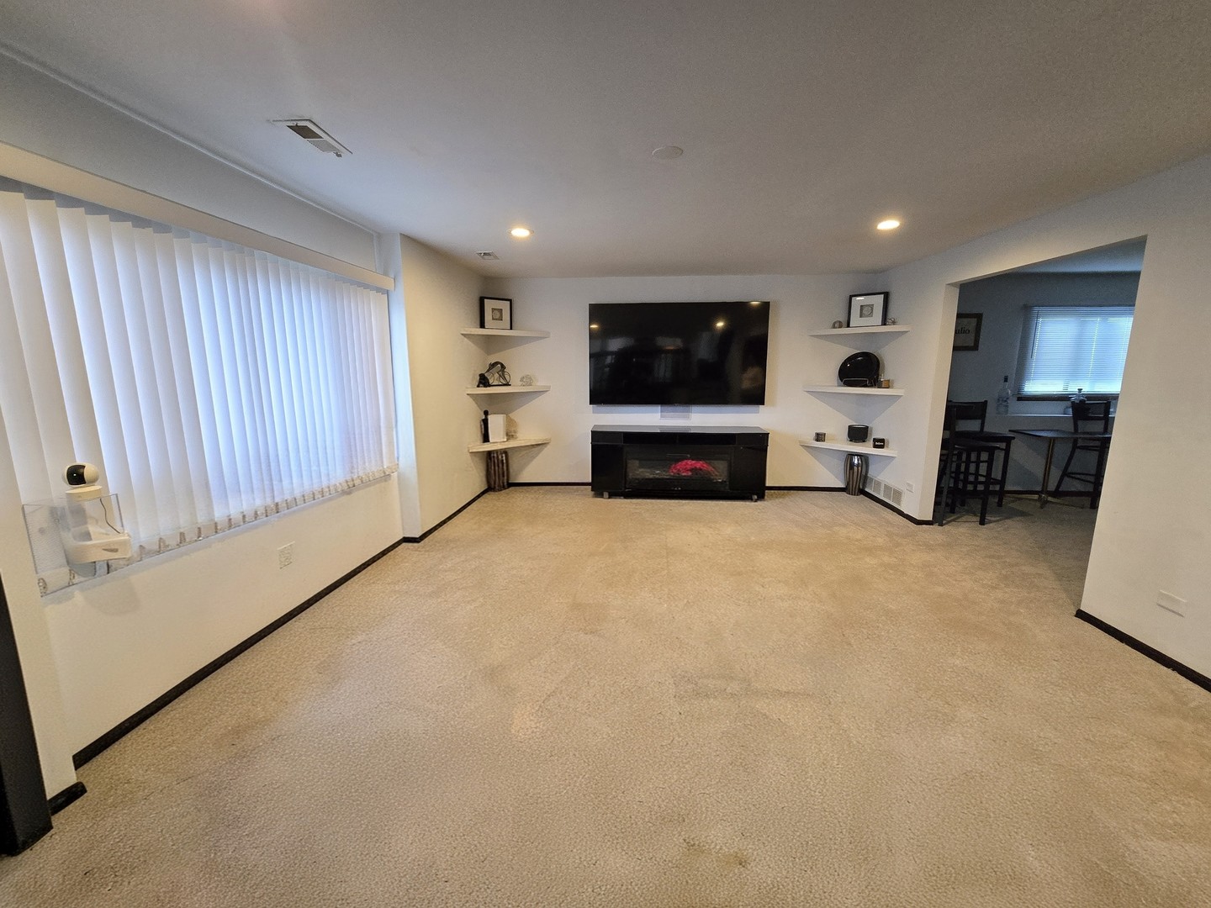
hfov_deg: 106.2
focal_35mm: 13
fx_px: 455
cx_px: 606
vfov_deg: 89.9
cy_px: 454
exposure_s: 1/60
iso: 1000
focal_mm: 2.2
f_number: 2.2
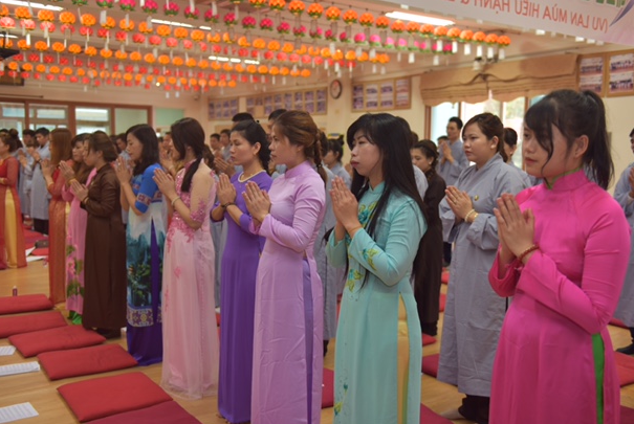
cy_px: 207
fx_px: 652
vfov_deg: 36.0
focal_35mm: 37
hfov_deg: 51.8
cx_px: 324
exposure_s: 1/90
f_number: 2.8
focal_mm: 35
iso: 400
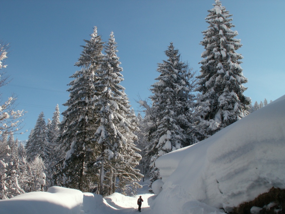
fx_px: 288
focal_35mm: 35
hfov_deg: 52.6
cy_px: 107
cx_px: 142
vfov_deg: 40.7
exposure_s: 1/200
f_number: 8
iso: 50
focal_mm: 5.86
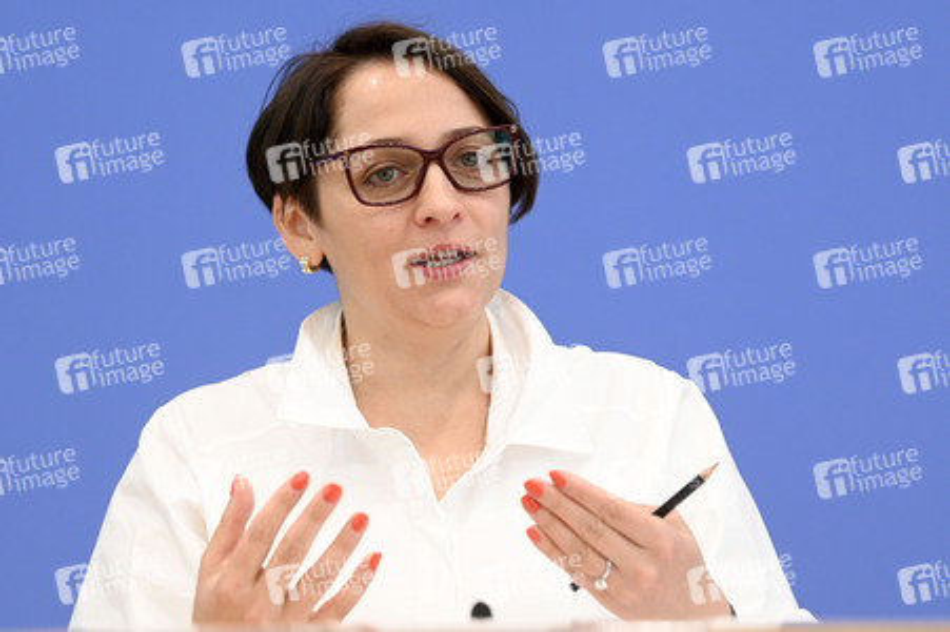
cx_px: 475
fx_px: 3560
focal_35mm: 135
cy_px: 316
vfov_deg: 10.1
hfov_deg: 15.2
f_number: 6.3
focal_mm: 135
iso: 4000
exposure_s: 1/500
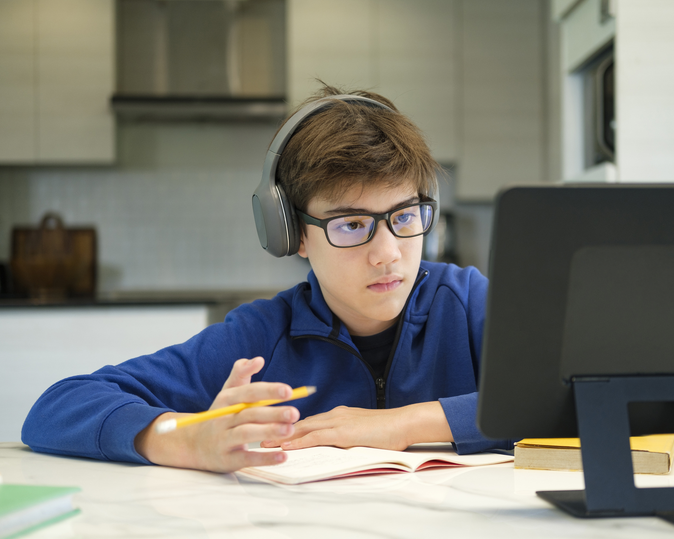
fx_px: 1197
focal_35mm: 60
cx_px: 362
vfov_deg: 25.4
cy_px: 270
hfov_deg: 31.4
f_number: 2
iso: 250
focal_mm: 35
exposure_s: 1/100
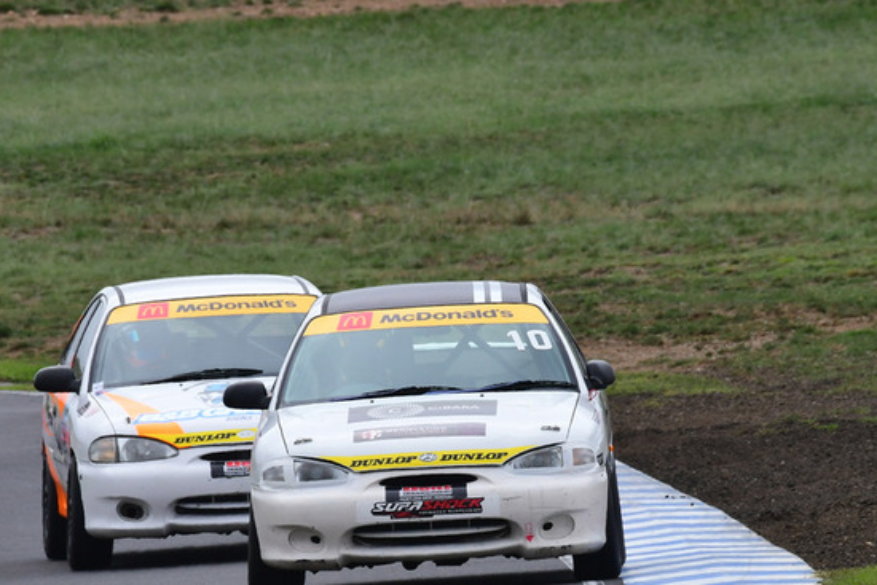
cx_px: 397
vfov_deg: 1.3
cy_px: 386
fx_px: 25536
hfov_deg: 2.0
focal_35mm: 1048
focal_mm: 480
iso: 640
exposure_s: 1/640
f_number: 13
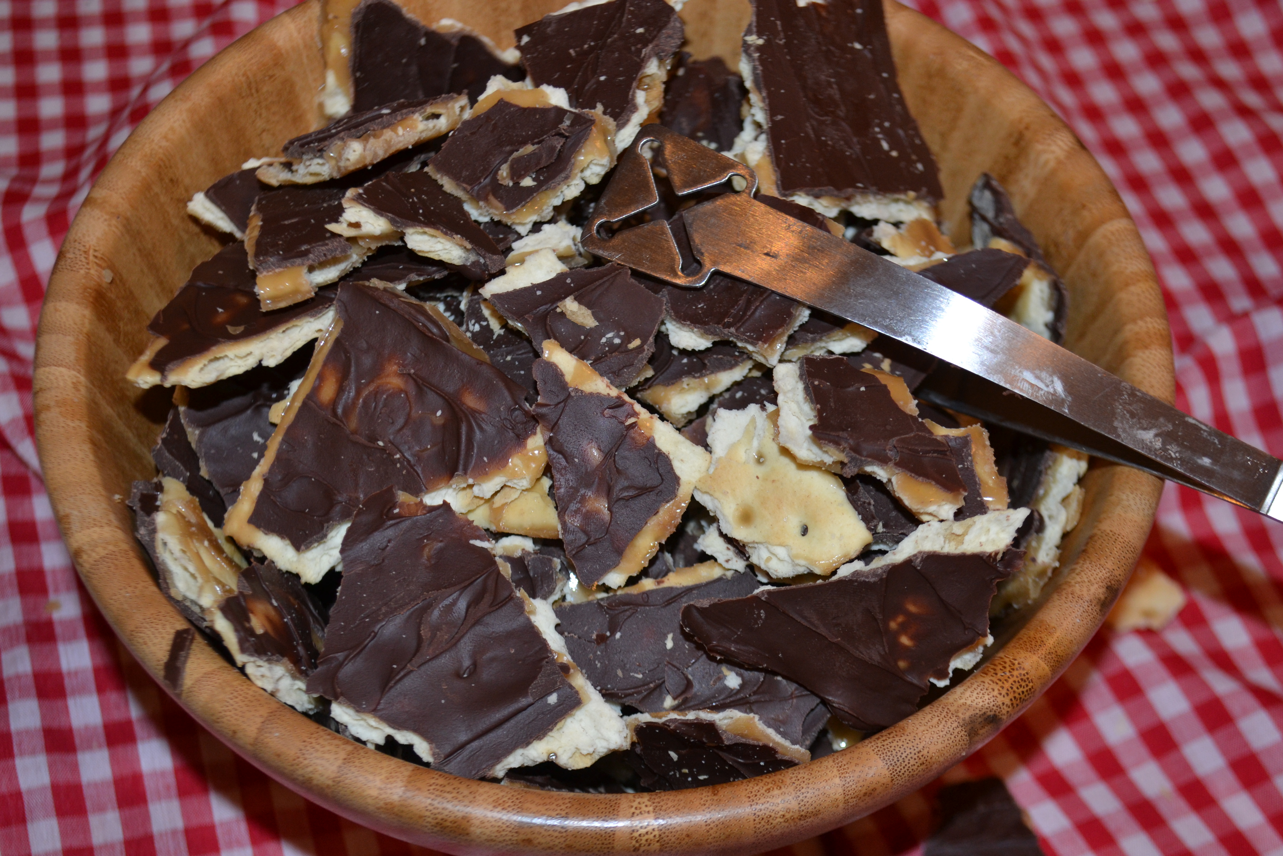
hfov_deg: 37.9
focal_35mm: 52
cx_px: 642
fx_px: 1871
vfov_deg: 25.8
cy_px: 428
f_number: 5
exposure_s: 1/60
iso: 500
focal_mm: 35
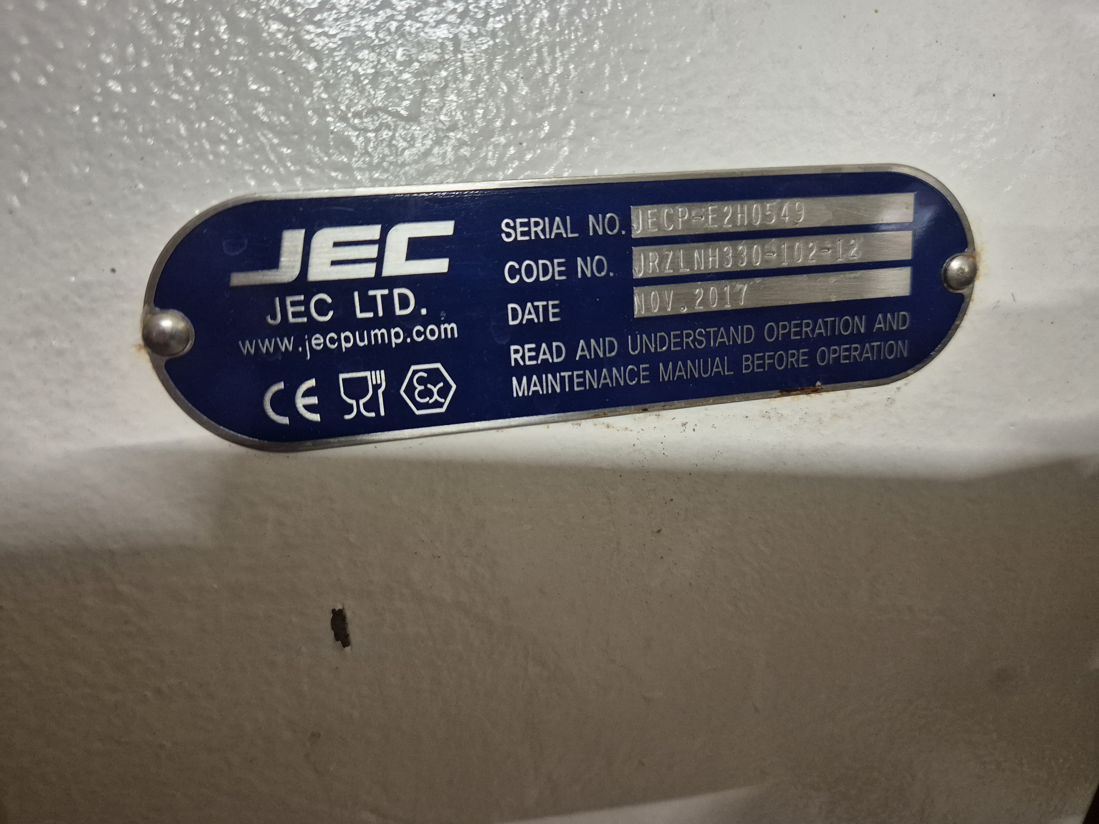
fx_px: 730
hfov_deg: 73.9
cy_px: 412
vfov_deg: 58.9
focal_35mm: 23
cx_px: 550
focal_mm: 5.4
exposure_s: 1/100
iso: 1000
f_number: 1.8
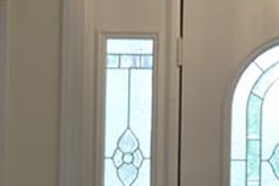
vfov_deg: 8.6
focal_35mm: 160
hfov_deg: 12.6
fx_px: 1241
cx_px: 312
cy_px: 168
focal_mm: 22
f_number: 4.5
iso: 500
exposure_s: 1/30
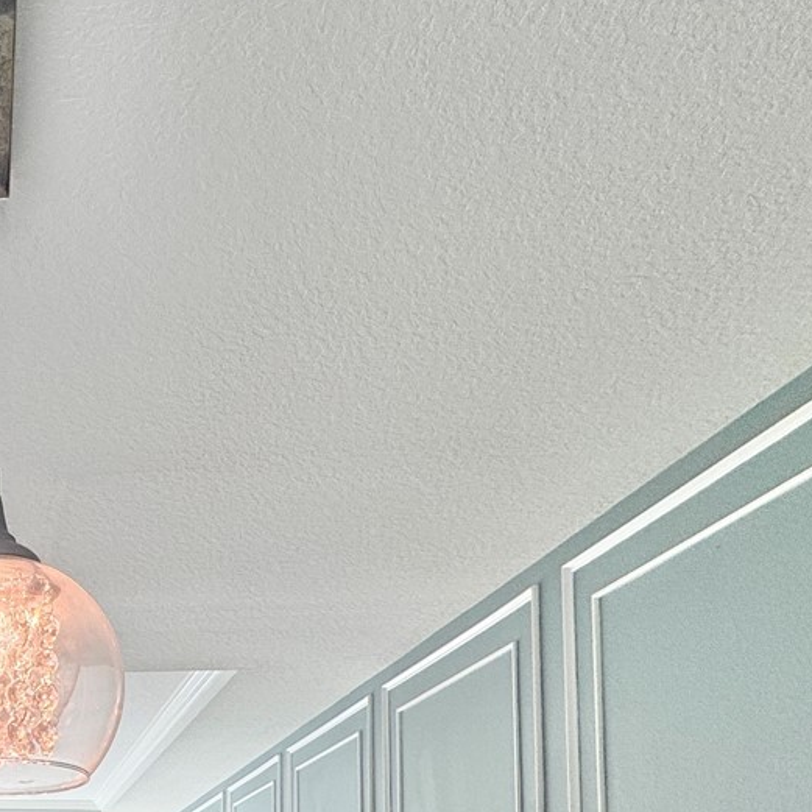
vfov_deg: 37.0
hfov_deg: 35.1
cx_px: -153
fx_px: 1008
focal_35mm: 38
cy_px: 890
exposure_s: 1/134
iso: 40
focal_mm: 2.22
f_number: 2.2
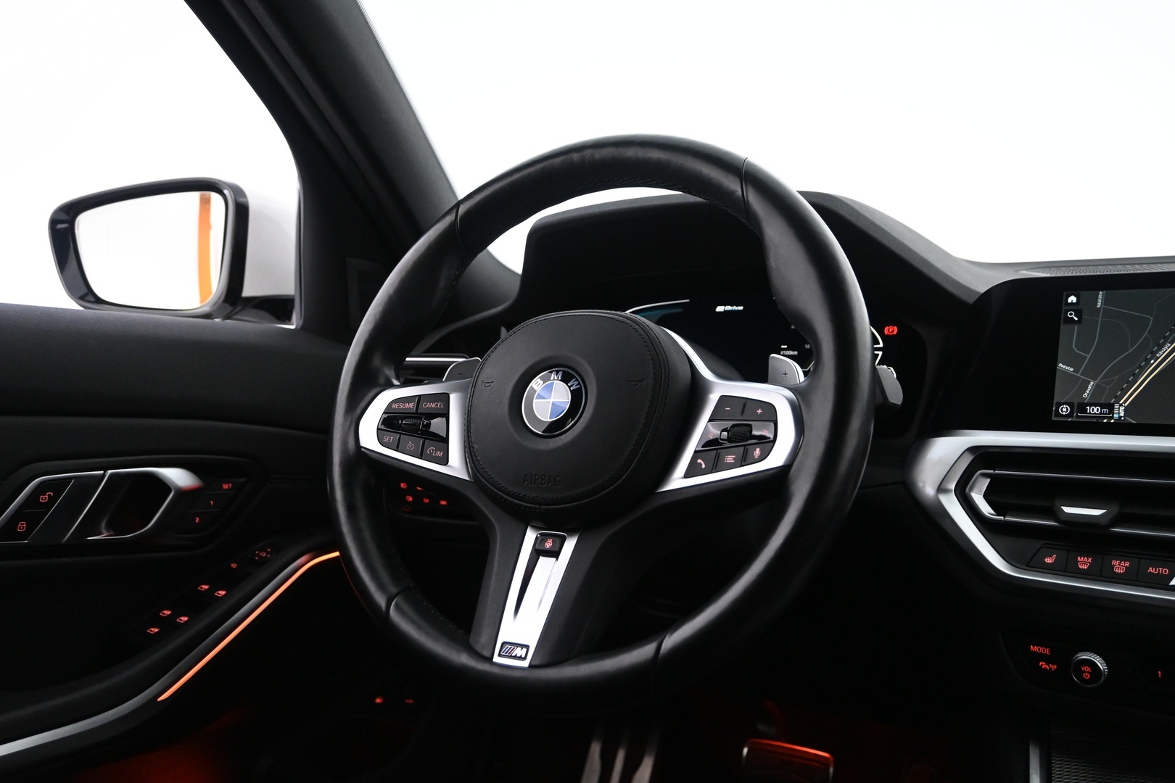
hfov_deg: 61.9
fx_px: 979
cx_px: 588
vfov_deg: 43.6
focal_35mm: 30
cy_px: 392
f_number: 3.8
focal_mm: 20
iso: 2500
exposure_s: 1/40
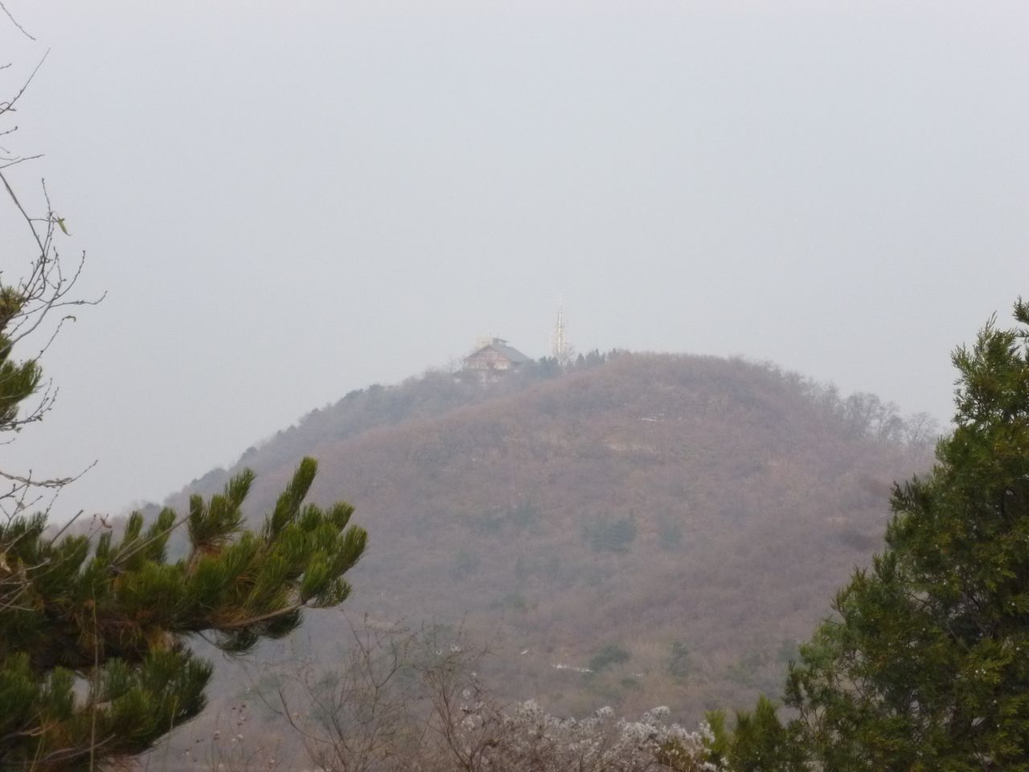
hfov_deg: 17.6
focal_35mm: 112
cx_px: 514
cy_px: 386
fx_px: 3329
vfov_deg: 13.2
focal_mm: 20
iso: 400
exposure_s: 1/200
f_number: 6.5
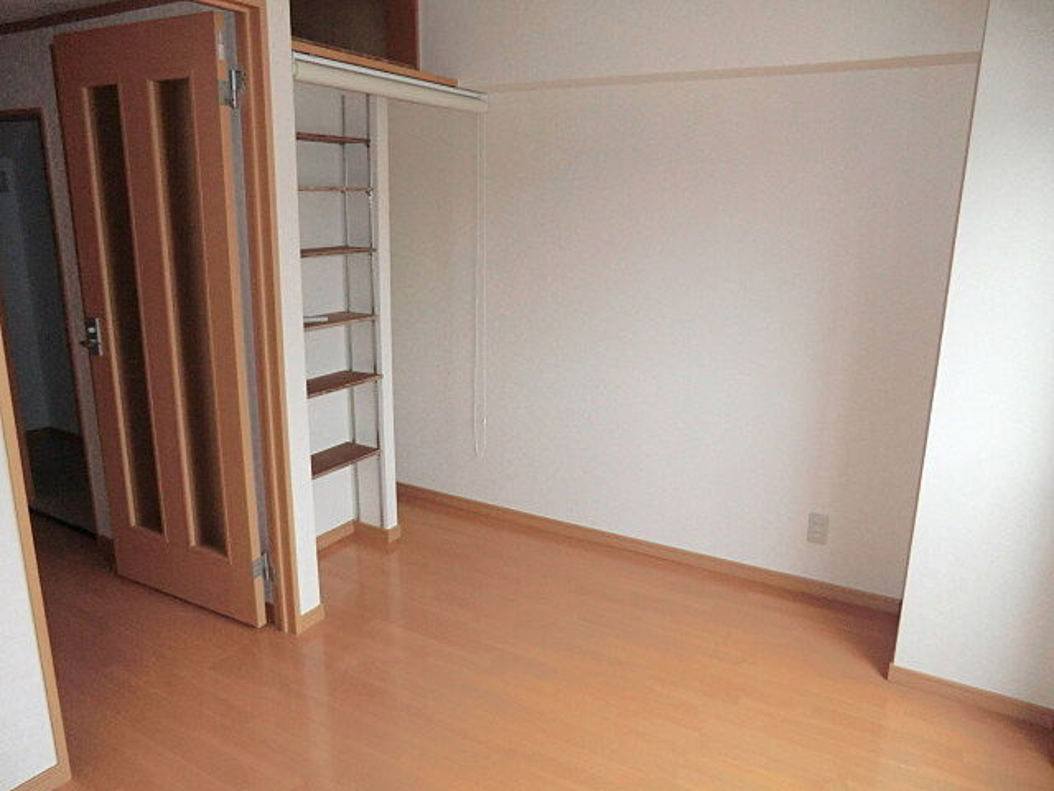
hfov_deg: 71.6
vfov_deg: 56.8
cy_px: 396
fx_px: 731
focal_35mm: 24
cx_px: 527
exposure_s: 1/60
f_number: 3.2
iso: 320
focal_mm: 4.3
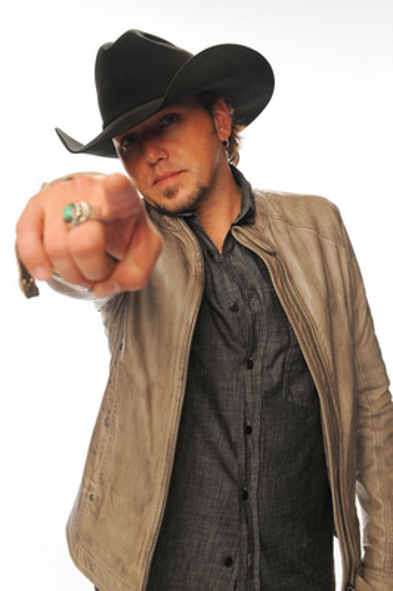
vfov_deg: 48.5
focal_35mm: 40
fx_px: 656
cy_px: 296
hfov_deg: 33.3
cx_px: 196
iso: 200
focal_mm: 40
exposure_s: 1/200
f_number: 6.3
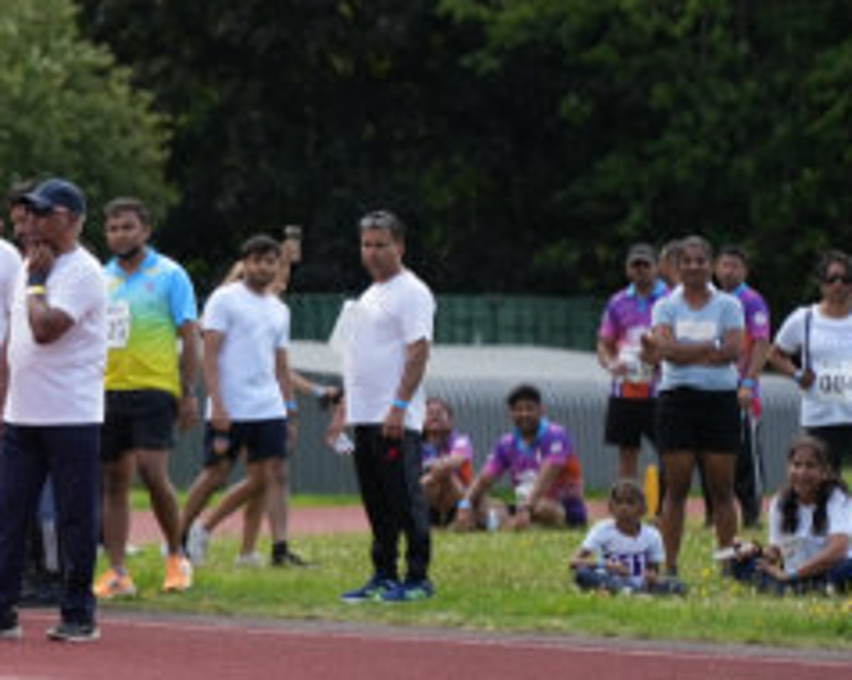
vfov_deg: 5.5
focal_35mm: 282
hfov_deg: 6.7
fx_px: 7105
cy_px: 270
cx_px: -845
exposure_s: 1/1600
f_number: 2.8
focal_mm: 70
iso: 250
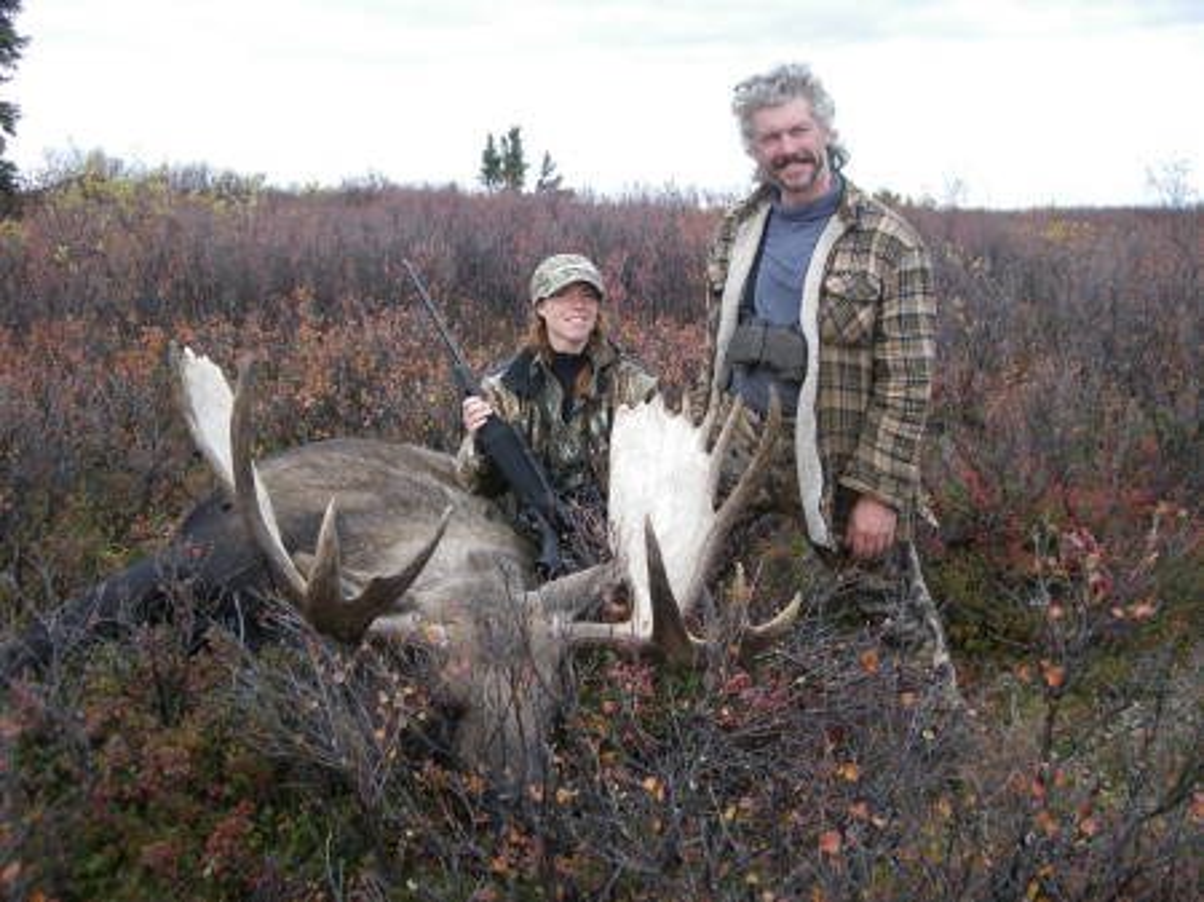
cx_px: 602
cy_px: 451
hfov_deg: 41.3
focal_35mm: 46
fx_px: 1599
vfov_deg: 31.5
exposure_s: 1/125
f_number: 3
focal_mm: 7.6
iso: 64
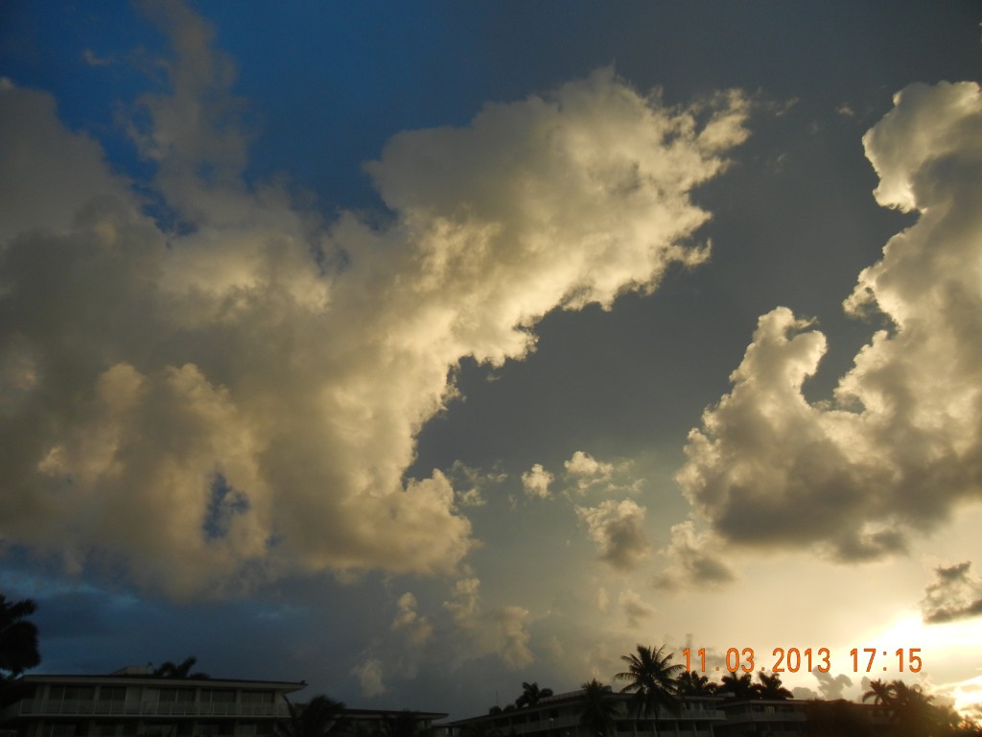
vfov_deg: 46.8
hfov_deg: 60.0
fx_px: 851
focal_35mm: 30
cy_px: 368
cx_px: 491
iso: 160
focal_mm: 5.4
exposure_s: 1/791
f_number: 3.5
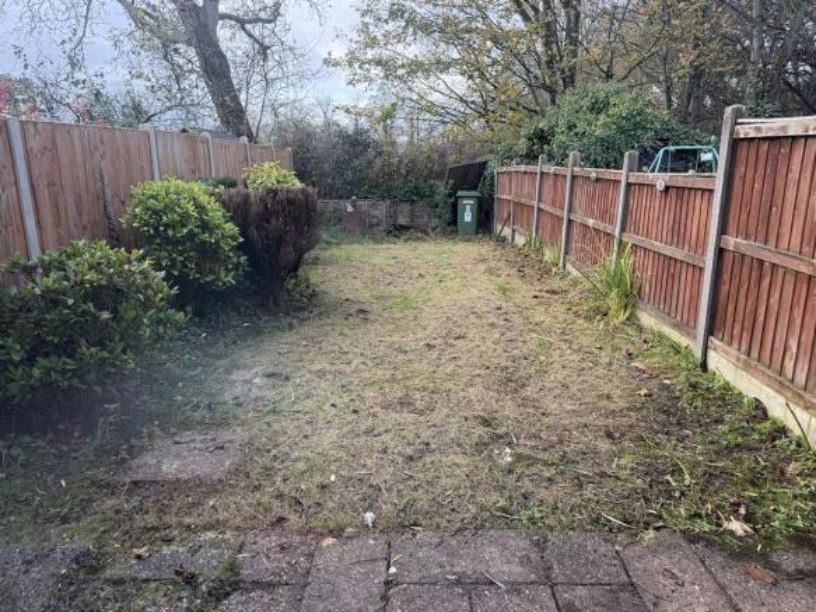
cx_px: 408
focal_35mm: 24
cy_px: 306
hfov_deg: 71.6
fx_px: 566
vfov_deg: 56.8
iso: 80
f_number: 1.78
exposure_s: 1/270
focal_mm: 6.76
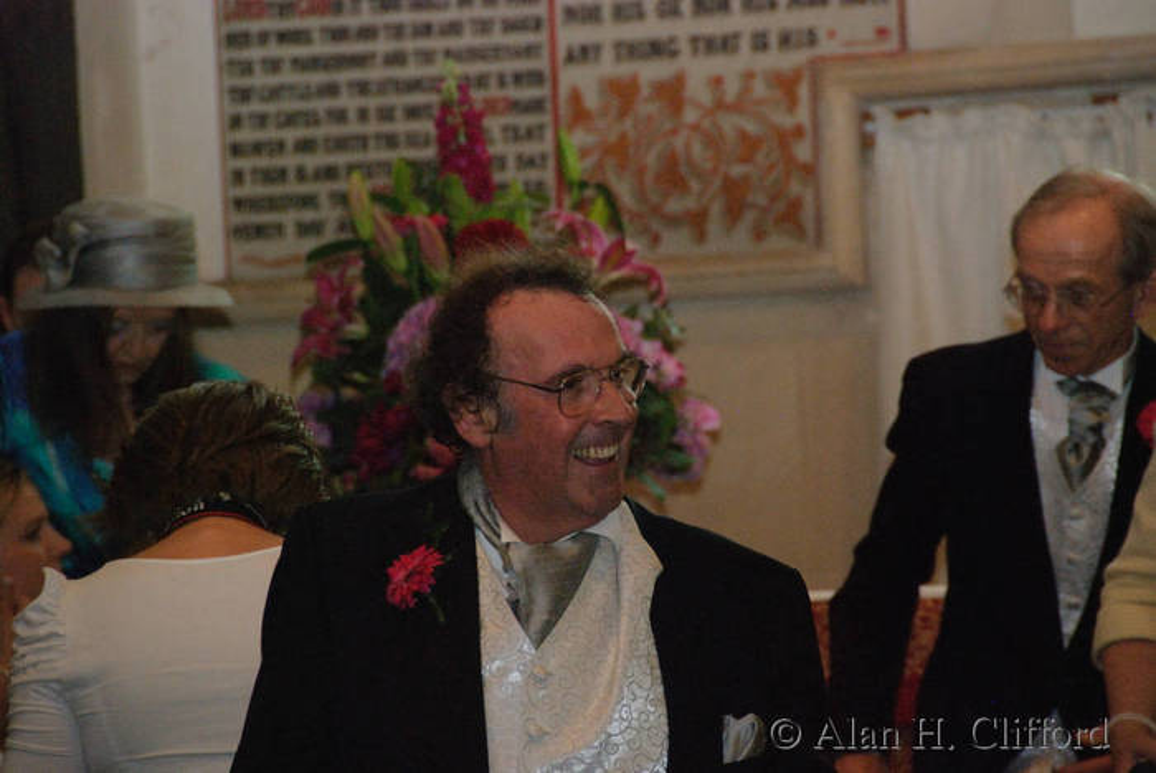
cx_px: 578
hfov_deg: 6.9
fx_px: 9641
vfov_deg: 4.6
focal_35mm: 300
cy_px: 386
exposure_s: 1/200
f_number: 5.6
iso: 1100
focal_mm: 200
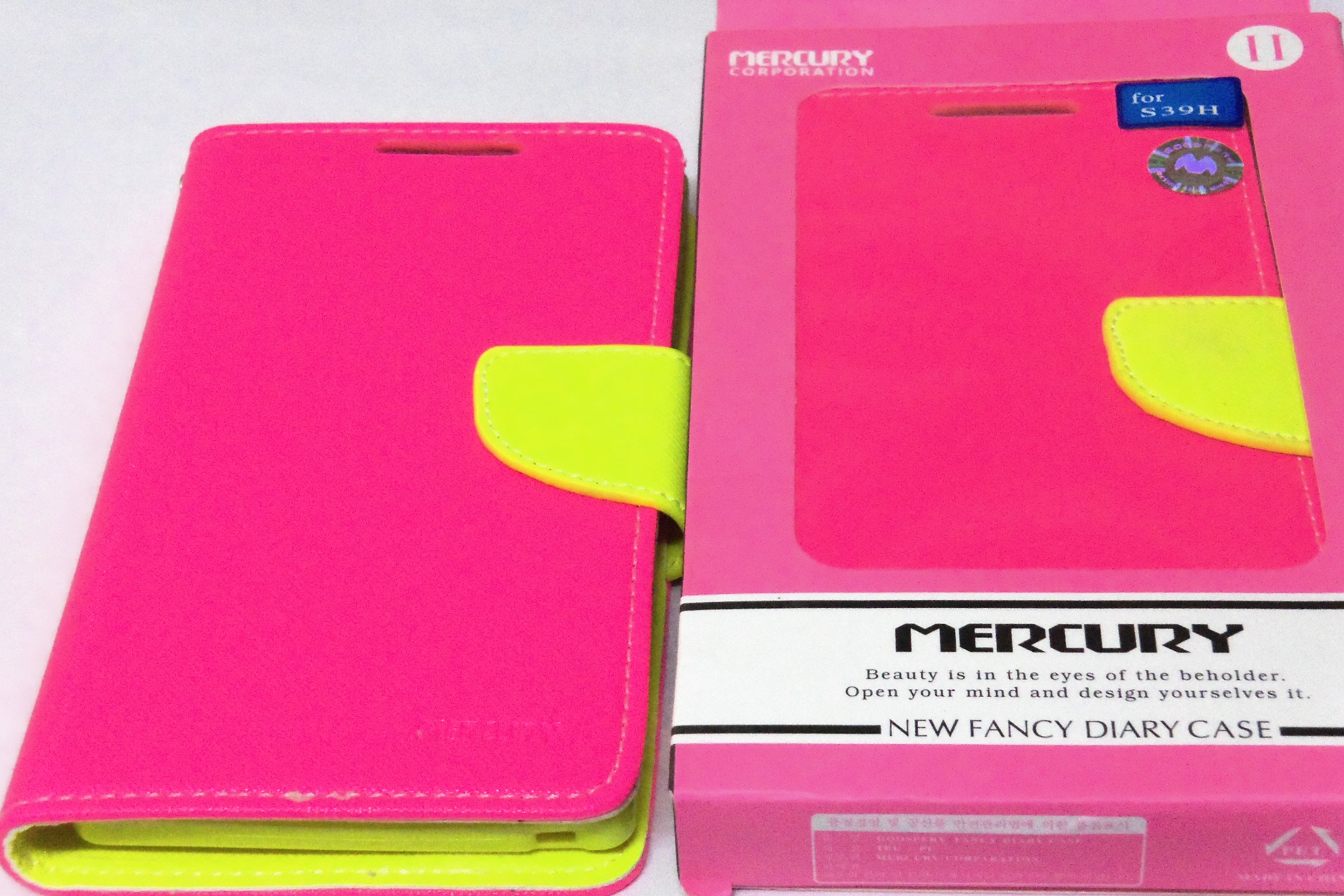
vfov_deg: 16.9
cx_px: 665
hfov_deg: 25.1
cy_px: 444
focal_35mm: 81
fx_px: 3024
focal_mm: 13.7
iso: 400
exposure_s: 1/15
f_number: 5
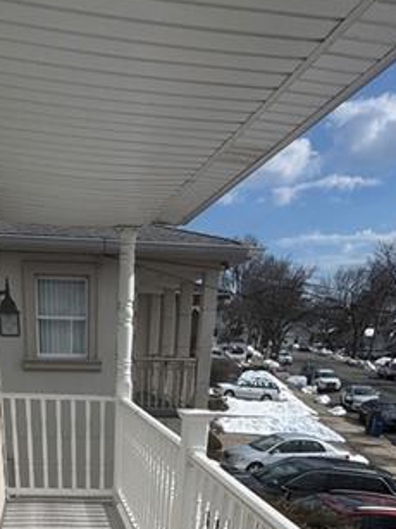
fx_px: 534
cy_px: 582
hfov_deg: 39.9
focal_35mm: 35
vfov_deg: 41.7
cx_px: 114
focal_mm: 2.22
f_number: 2.2
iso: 40
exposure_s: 1/3906
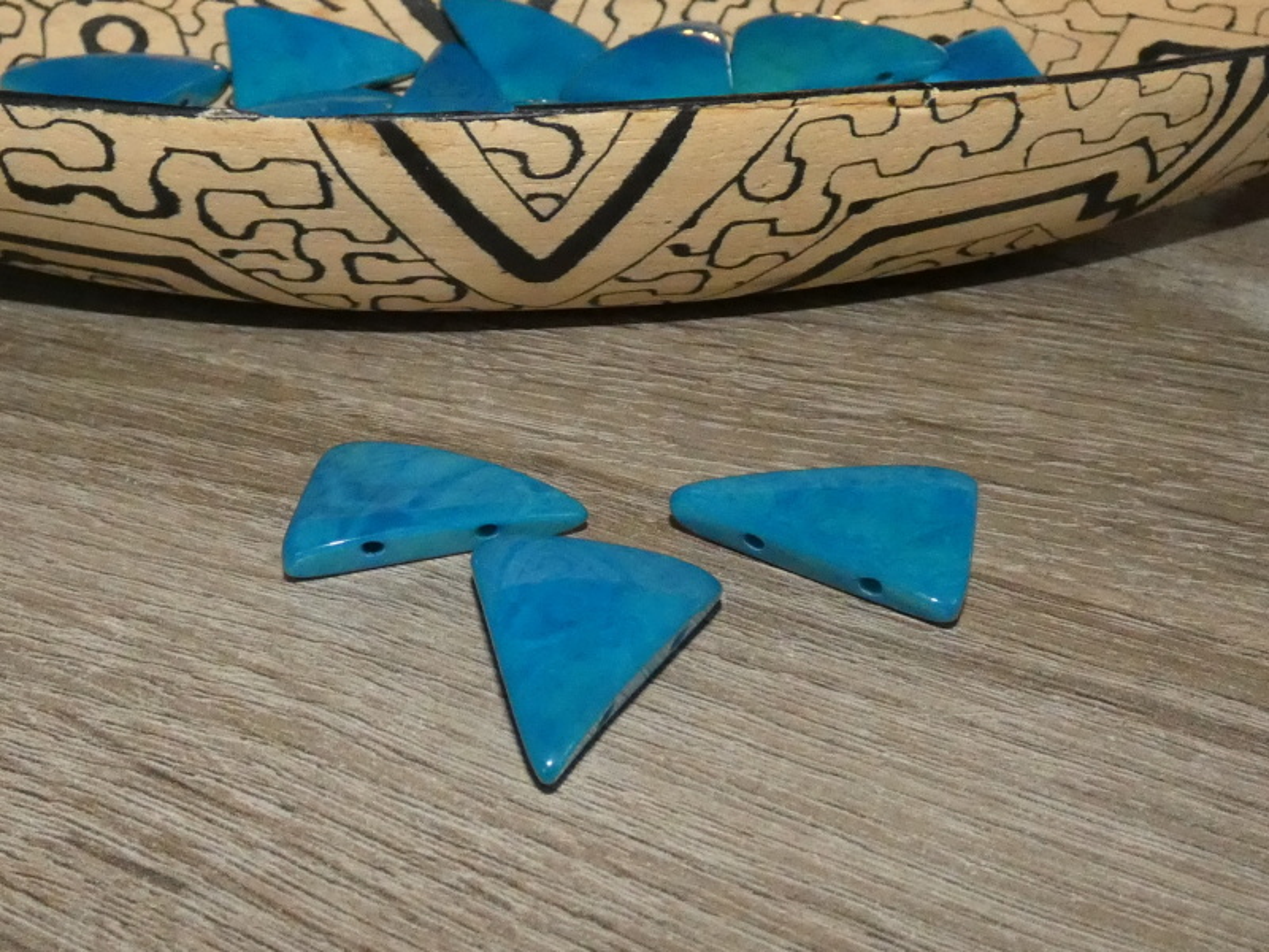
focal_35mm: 20
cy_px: 476
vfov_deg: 66.0
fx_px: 733
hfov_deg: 81.7
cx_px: 634
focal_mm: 3.6
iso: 800
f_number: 2.8
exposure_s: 1/60
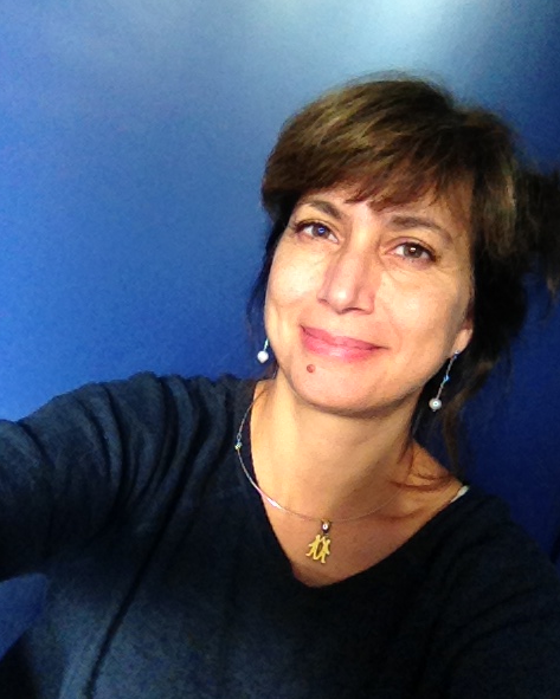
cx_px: 283
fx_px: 766
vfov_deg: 49.1
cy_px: 355
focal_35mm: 37
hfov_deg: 40.1
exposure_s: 1/267
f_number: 2.4
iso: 125
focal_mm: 1.85
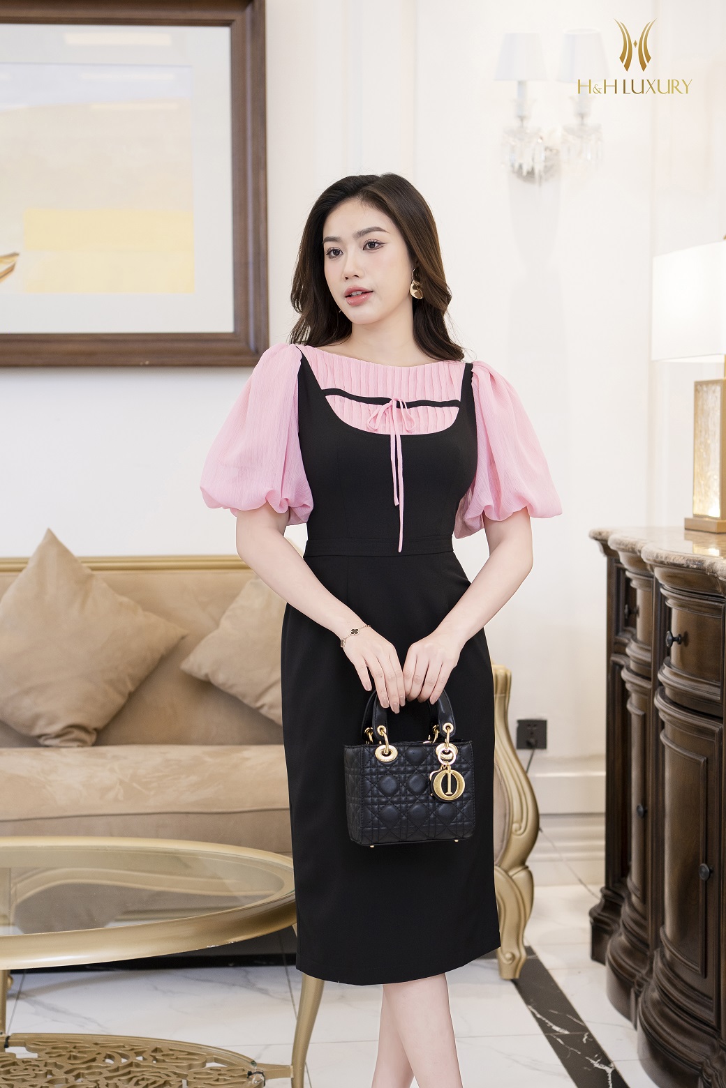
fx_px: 1573
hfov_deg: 26.0
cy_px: 544
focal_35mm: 52
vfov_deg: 38.2
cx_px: 363
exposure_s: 1/125
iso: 320
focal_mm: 35
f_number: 2.8
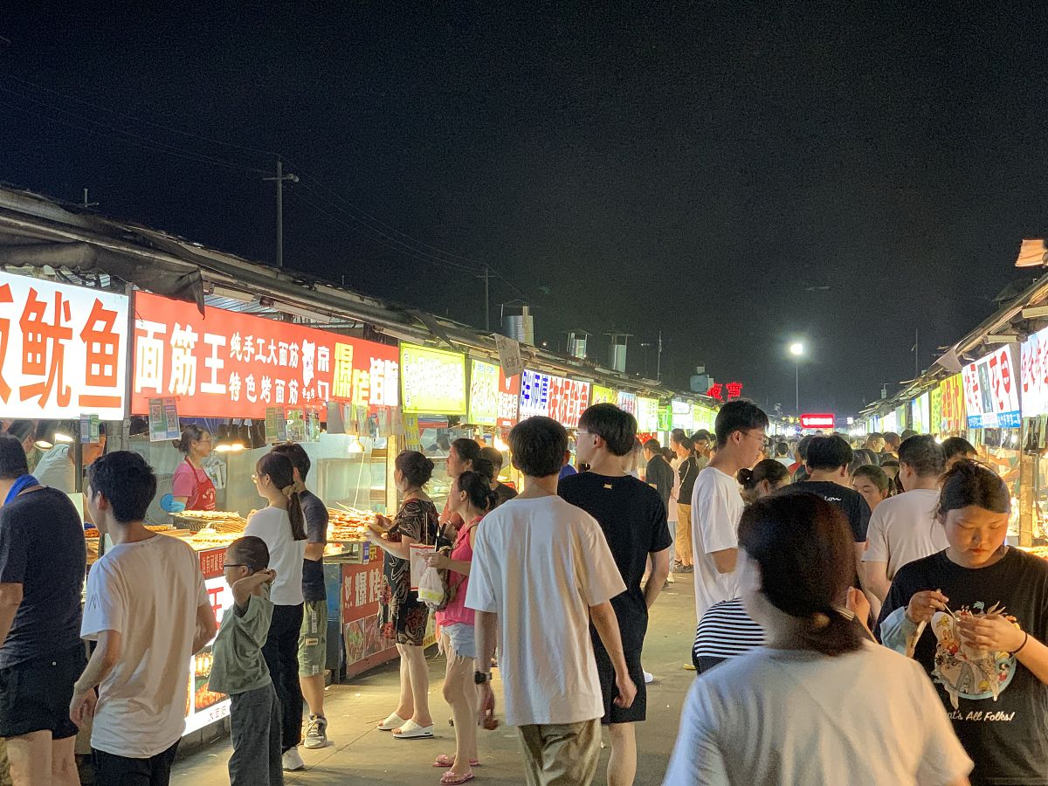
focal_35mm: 52
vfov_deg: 28.0
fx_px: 1574
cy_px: 393
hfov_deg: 36.8
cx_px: 524
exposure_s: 1/60
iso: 250
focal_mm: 6
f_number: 2.4
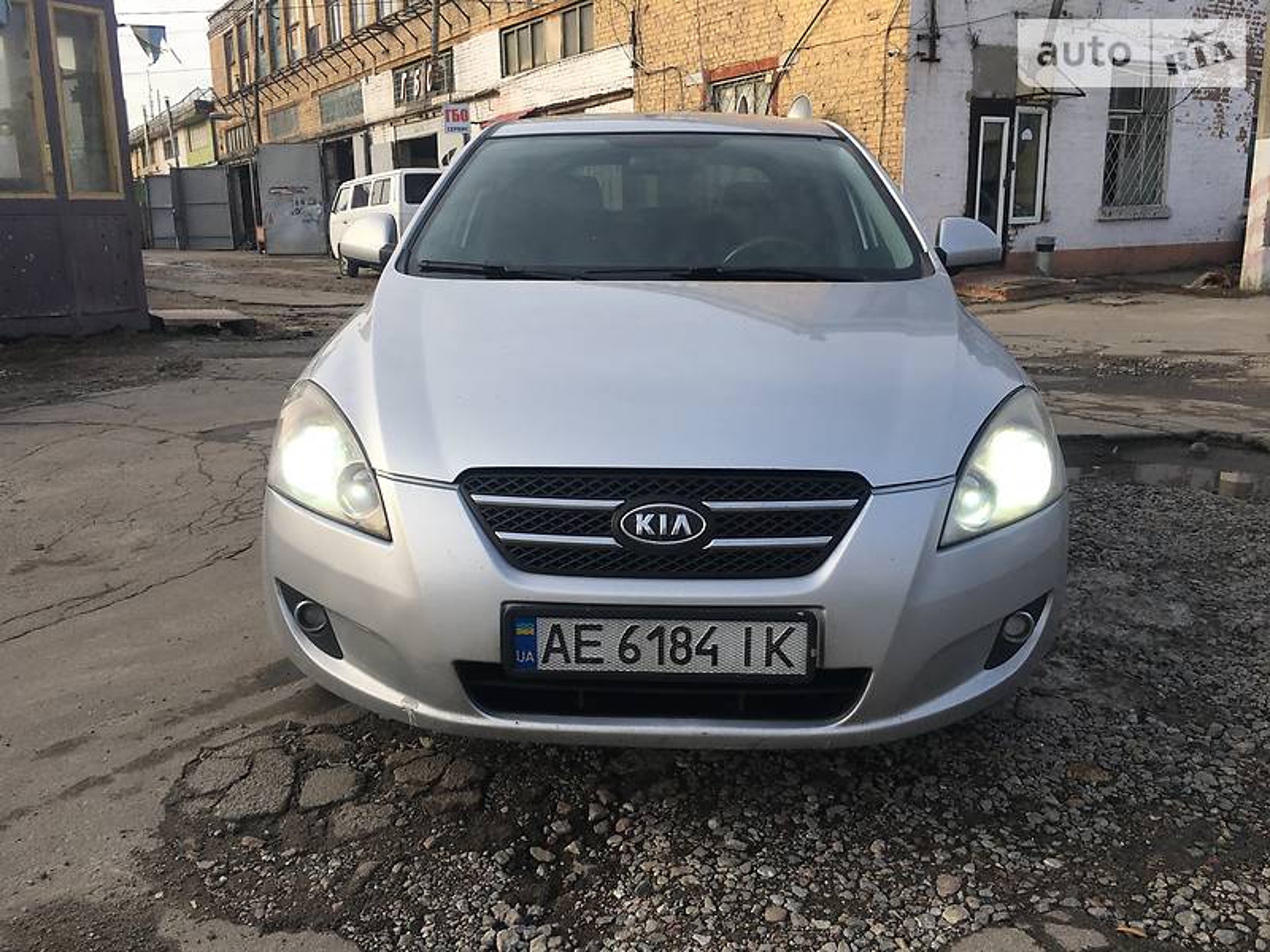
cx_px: 635
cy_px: 476
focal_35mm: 29
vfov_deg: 48.2
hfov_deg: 61.7
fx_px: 1064
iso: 25
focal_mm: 4.2
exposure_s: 1/712
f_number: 2.2
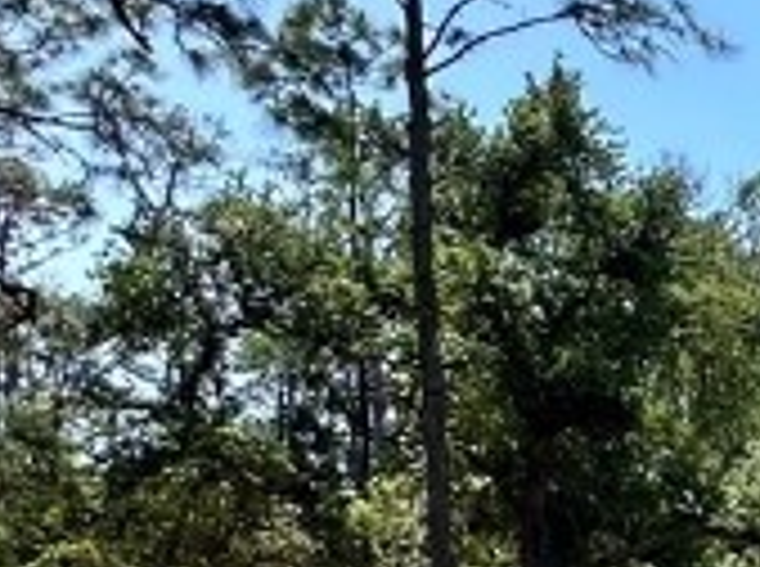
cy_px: 783
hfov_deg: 15.6
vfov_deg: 16.2
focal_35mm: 85
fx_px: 1862
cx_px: 1704
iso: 40
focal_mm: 2.22
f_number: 2.2
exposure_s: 1/1103
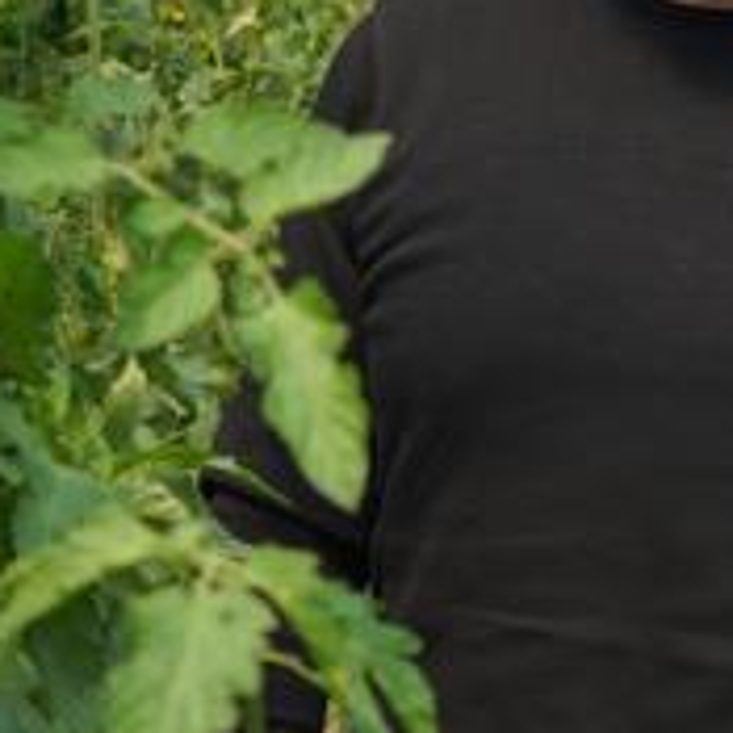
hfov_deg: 12.7
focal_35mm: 137
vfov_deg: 12.7
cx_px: 601
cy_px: 184
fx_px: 3282
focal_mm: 46
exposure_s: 1/320
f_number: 4.5
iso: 100
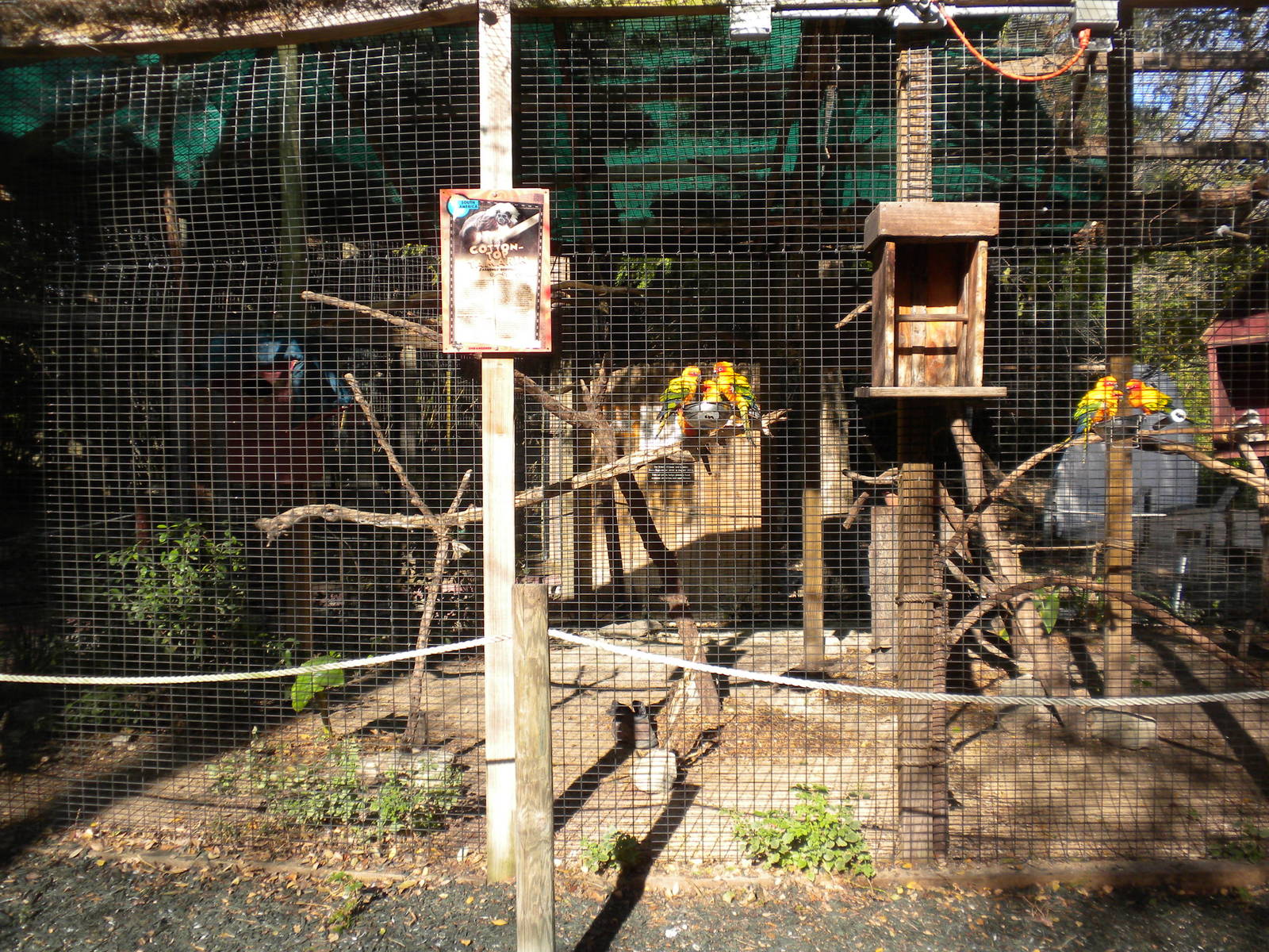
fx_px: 1356
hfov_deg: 50.1
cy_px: 476
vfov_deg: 38.7
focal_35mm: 37
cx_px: 634
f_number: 3.5
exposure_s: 1/278
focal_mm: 6.6
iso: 64
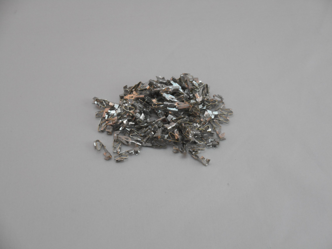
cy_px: 124
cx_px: 166
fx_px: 854
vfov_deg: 16.6
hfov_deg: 22.0
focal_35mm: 89
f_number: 5.6
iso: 400
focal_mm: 15.9
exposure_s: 1/60
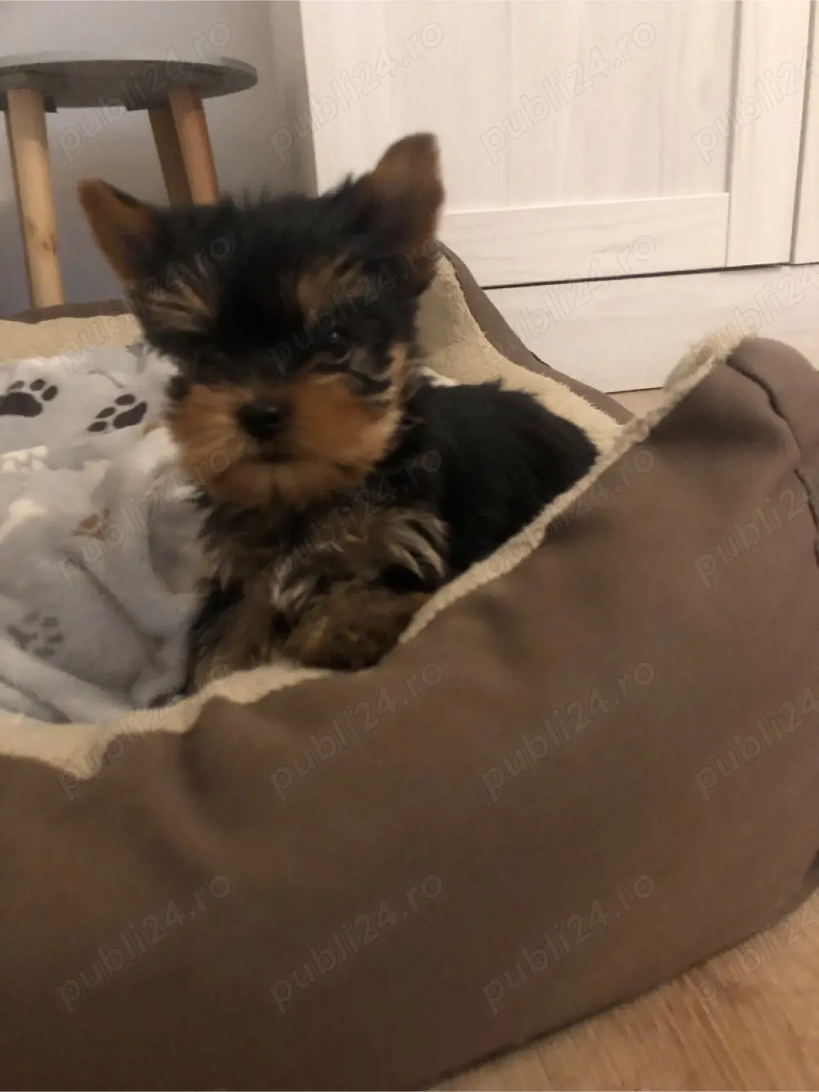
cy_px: 546
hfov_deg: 49.7
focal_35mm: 28
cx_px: 410
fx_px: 884
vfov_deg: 63.5
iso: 125
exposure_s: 1/4
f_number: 1.8
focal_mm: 3.99
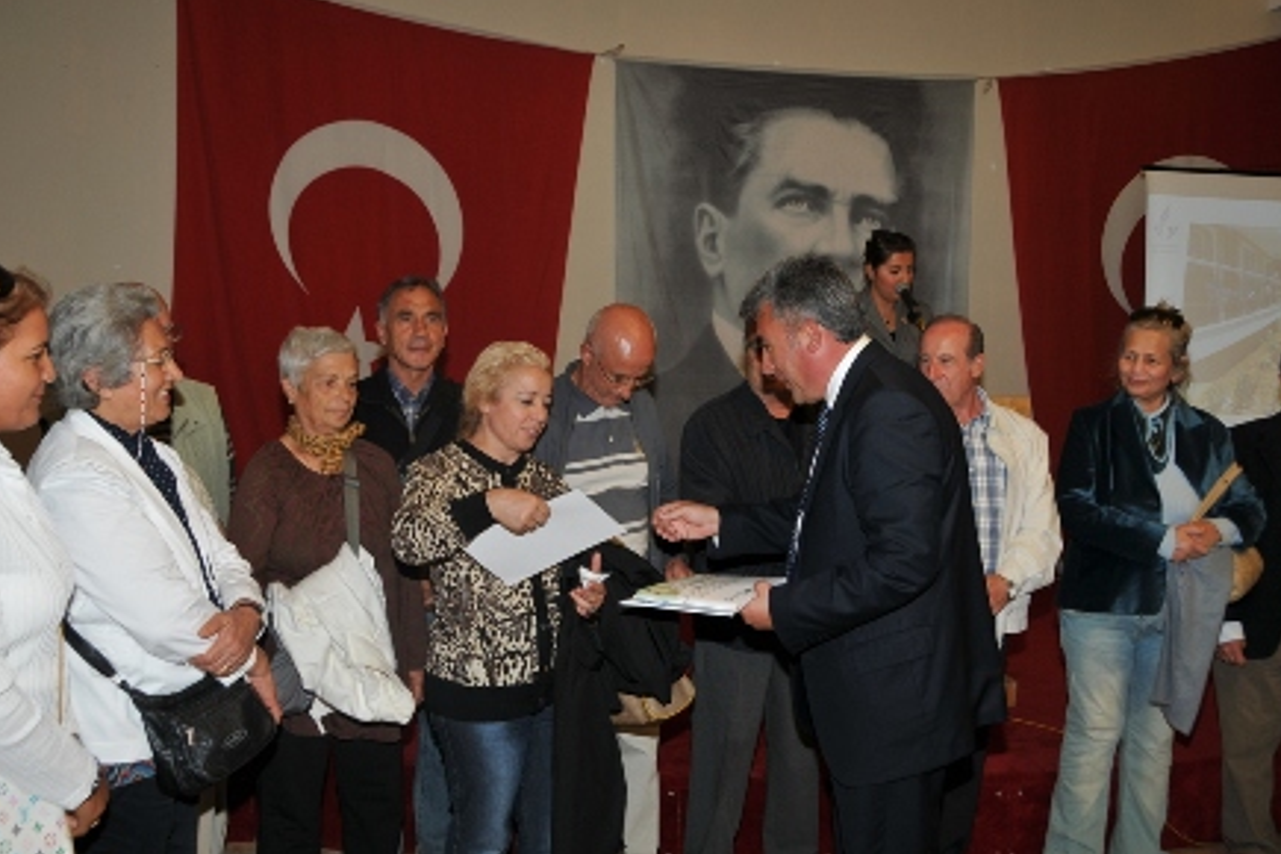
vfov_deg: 38.9
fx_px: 1210
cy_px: 421
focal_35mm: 34
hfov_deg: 55.8
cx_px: 642
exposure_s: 1/60
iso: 200
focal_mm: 22
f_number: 5
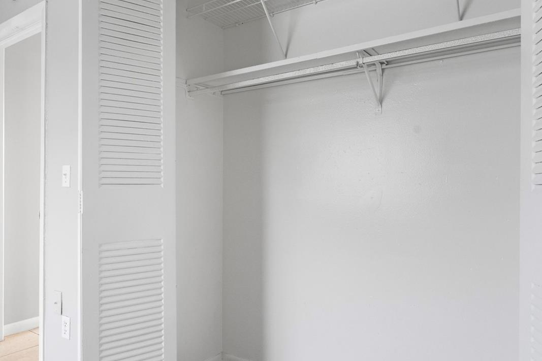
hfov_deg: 73.7
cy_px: 185
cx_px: 268
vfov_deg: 53.1
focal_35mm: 24
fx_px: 361
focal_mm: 16
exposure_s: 1/2
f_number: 9
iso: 800
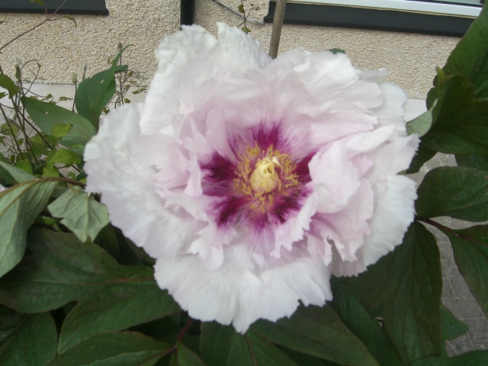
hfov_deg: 49.0
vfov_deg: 37.7
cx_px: 244
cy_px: 183
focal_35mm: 38
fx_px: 536
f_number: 8
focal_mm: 7.9
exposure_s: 1/125
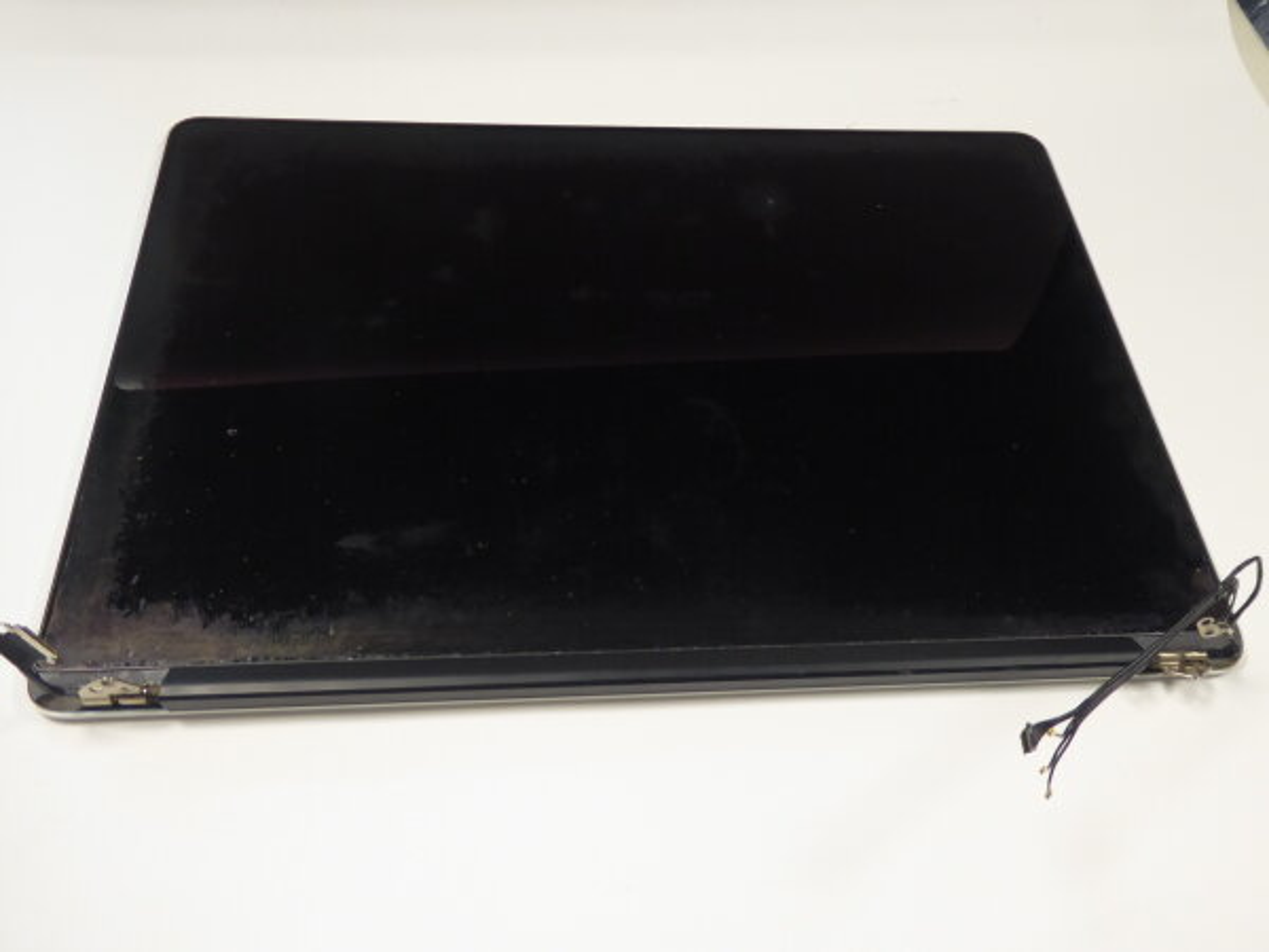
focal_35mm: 29
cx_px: 634
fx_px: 1063
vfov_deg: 48.2
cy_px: 476
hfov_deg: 61.7
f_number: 3.5
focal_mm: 5
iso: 400
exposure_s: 1/50
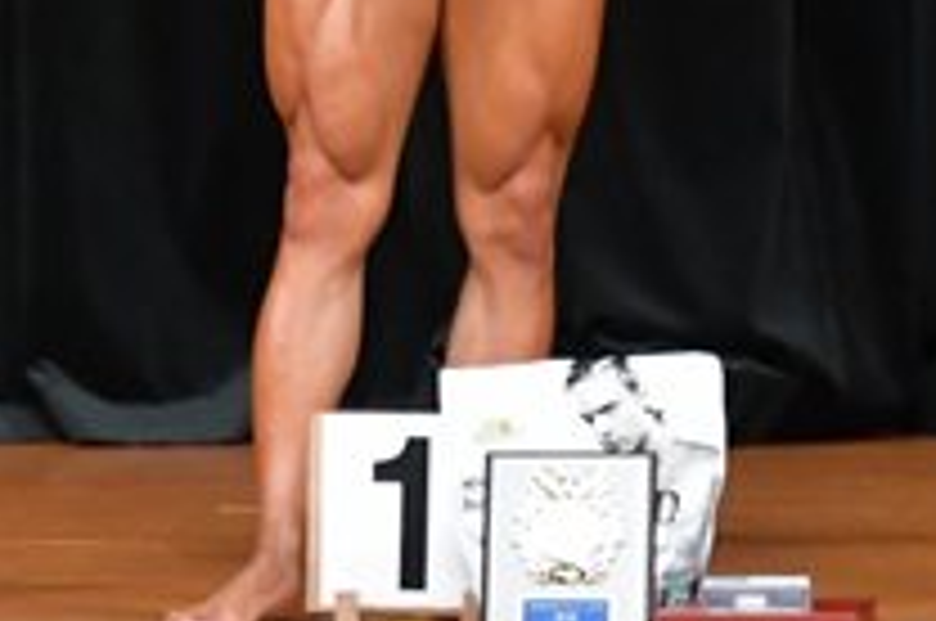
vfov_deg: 1.6
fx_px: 21806
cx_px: 367
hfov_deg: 2.5
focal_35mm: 840
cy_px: -225
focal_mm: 150
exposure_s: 1/400
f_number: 5.6
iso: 5000
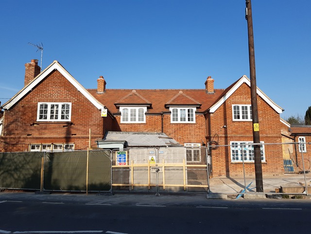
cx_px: 156
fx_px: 234
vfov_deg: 53.1
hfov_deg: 67.3
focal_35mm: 26
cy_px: 117
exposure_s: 1/1876
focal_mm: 3.92
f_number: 1.7
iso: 40
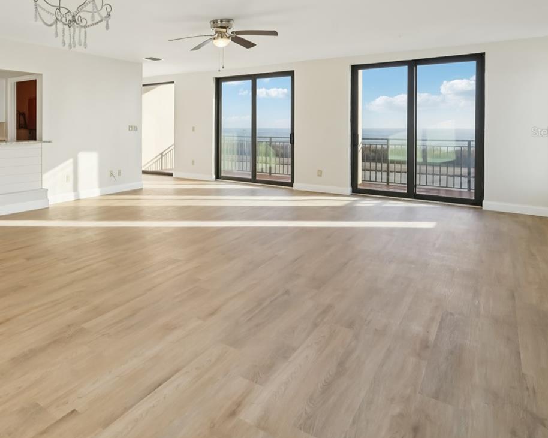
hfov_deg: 63.6
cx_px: 106
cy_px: 132
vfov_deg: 56.6
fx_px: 392
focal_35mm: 24
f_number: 10
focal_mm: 14.7
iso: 100
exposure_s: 1/30
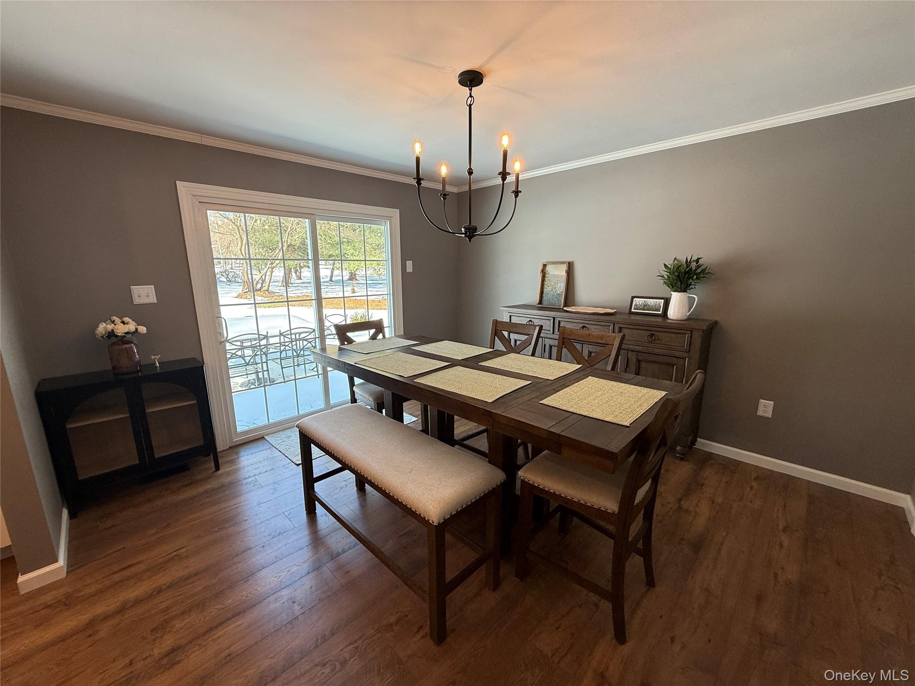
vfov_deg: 85.7
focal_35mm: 14
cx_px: 458
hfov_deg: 102.1
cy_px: 343
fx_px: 370
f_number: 2.2
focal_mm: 2.22
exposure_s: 1/120
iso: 64
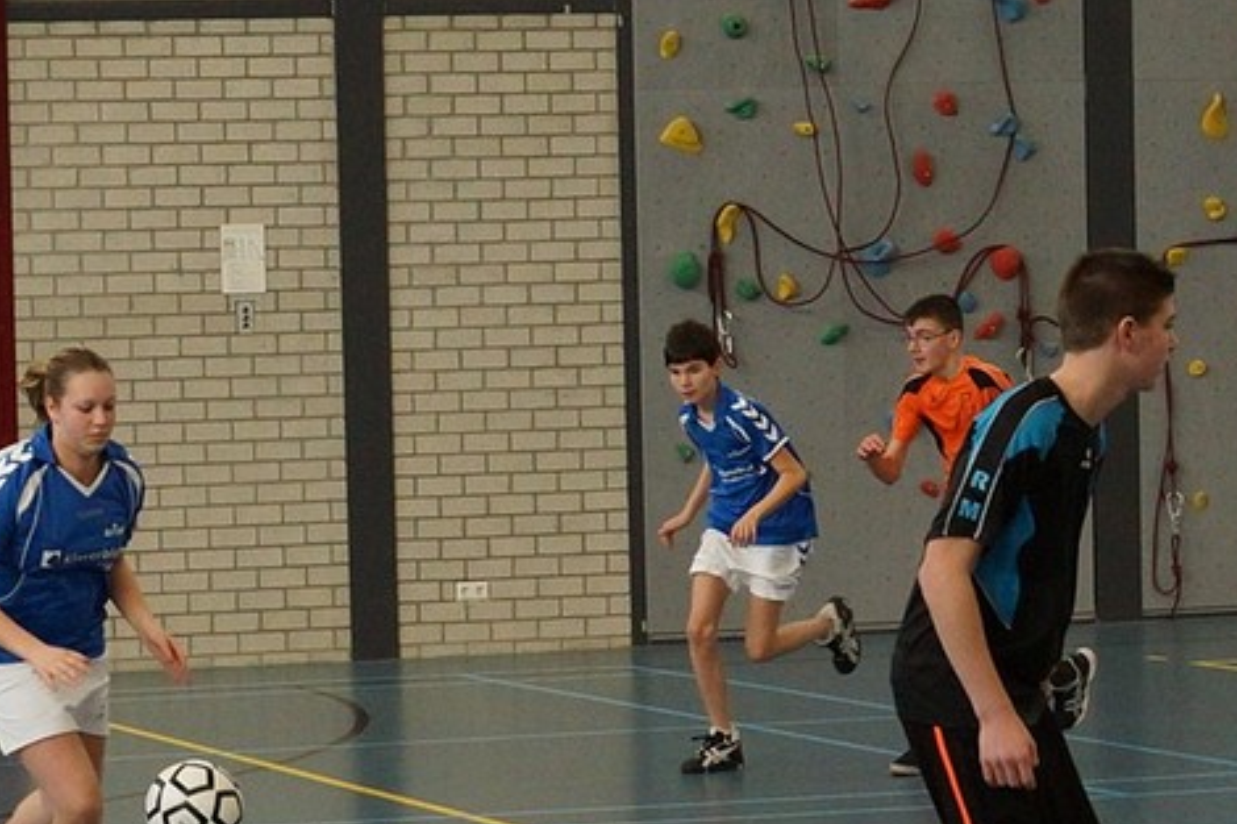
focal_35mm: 85
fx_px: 2920
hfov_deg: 23.4
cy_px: 474
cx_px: 1058
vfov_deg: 16.1
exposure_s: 1/250
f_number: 4
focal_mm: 26
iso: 1000
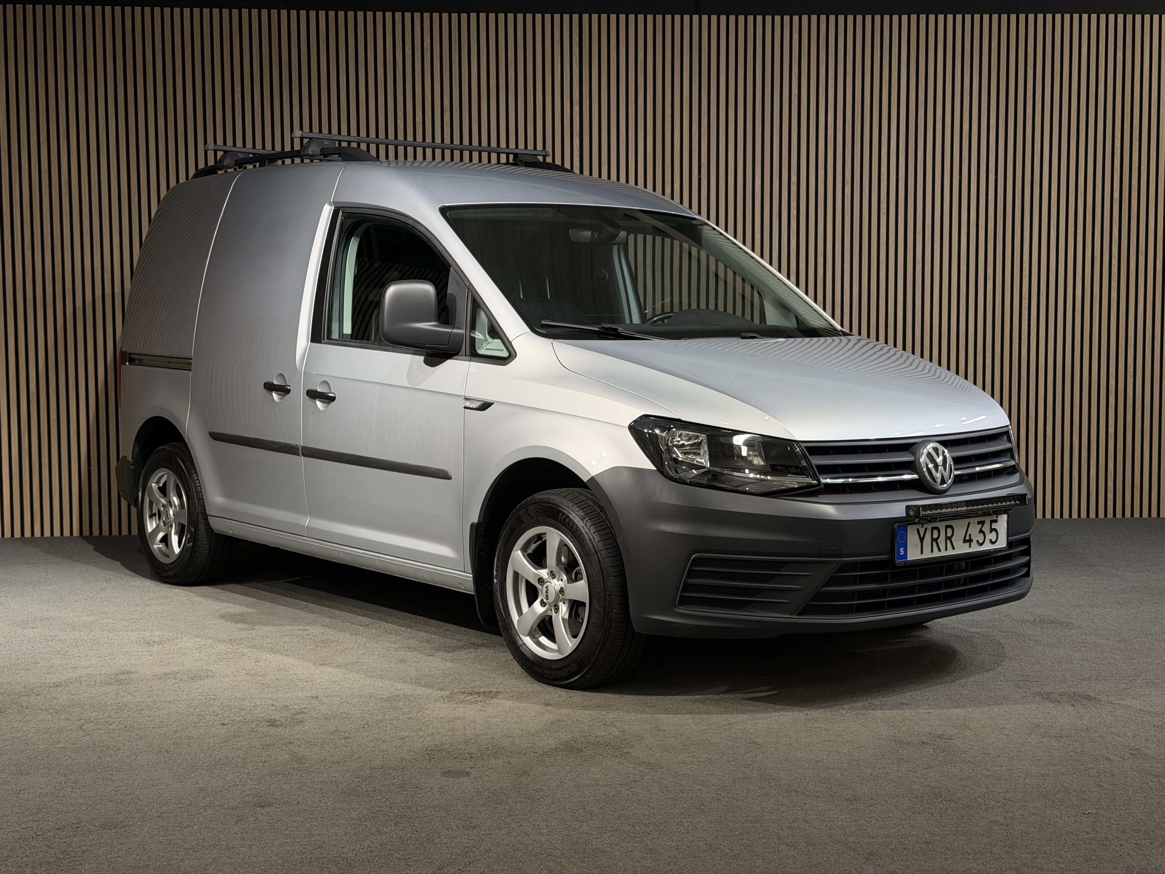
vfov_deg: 30.3
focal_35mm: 48
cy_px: 437
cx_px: 582
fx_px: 1615
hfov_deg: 39.7
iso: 50
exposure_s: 1/100
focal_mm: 6.76
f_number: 1.78
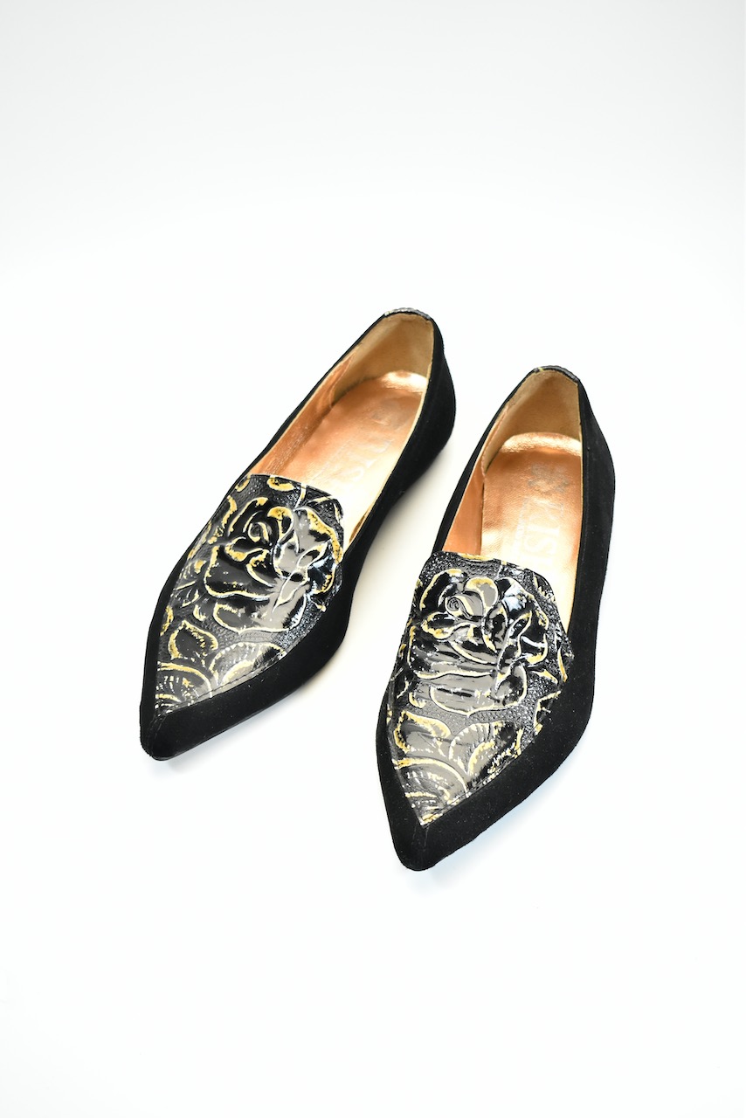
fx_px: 1771
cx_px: 373
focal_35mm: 57
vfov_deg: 35.0
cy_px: 559
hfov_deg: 23.8
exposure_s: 1/400
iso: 1600
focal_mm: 38
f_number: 5.6
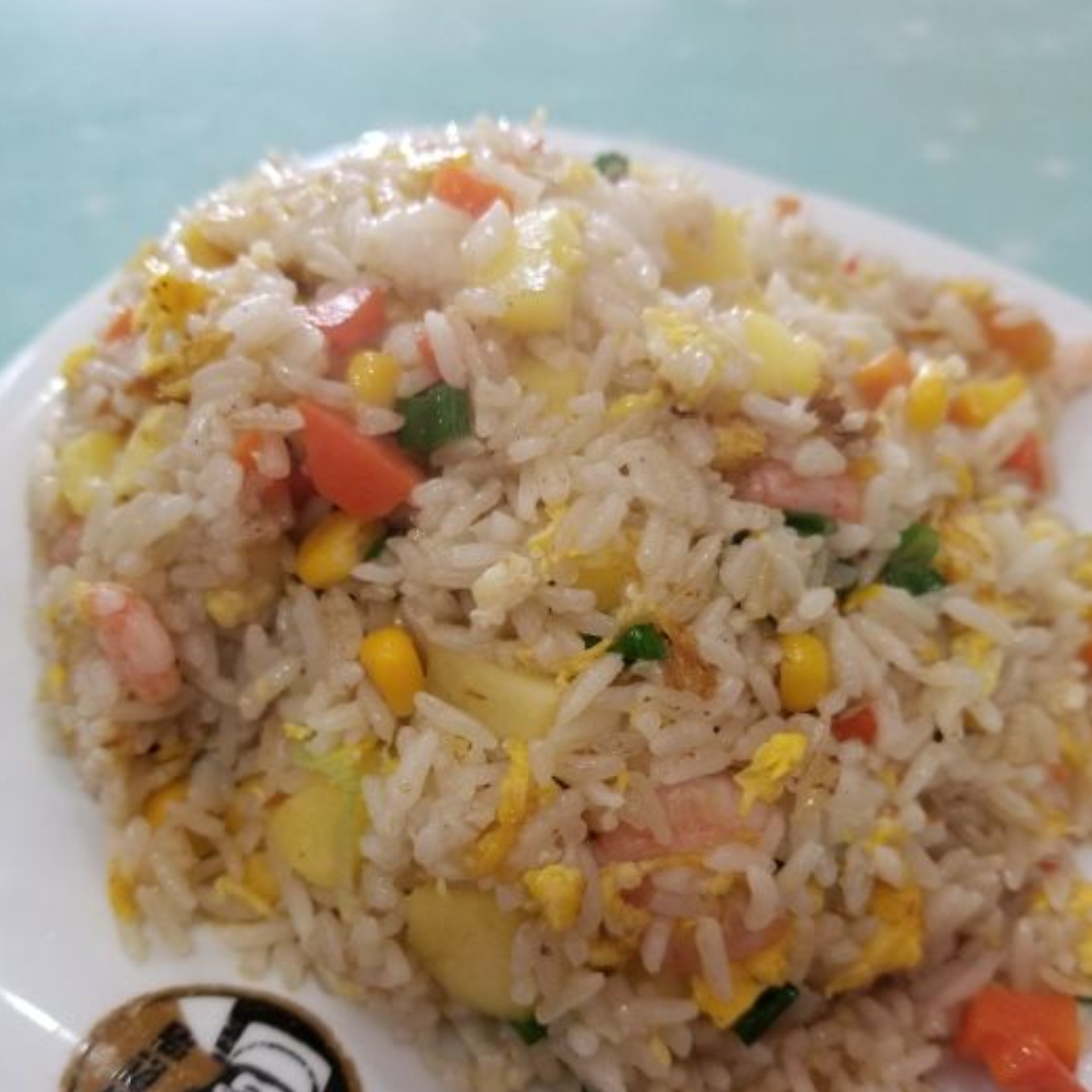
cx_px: 542
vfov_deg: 52.4
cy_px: 621
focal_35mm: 31
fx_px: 1106
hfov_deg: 52.5
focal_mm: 4.25
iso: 160
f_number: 1.7
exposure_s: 1/50
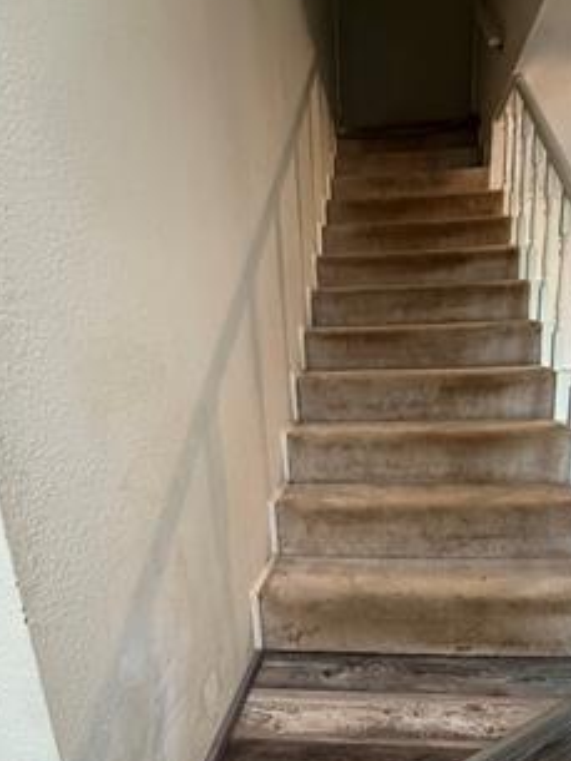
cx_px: 357
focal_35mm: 22
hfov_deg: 60.3
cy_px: 479
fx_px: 484
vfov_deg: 74.9
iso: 500
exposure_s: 1/60
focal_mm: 2.22
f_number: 2.2
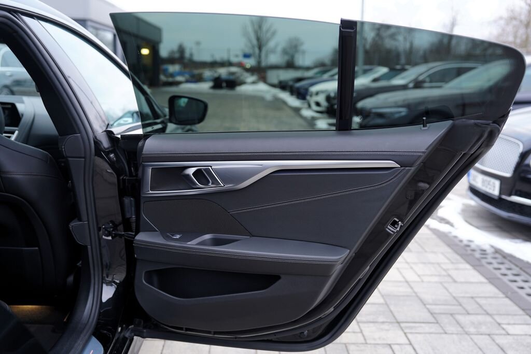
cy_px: 177
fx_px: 502
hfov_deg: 55.8
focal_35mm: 34
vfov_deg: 38.9
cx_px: 266
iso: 160
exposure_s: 1/40
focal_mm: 34
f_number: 2.8
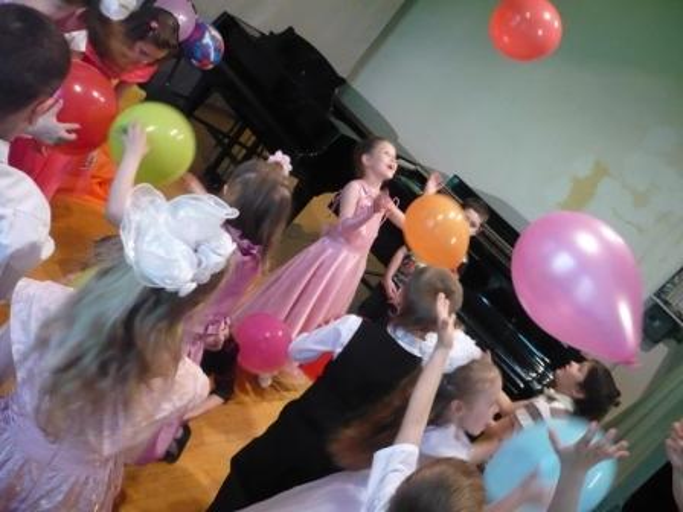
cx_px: 342
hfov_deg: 52.6
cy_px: 256
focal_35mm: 35
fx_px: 691
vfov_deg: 40.7
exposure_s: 1/60
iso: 400
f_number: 2.8
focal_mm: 5.8
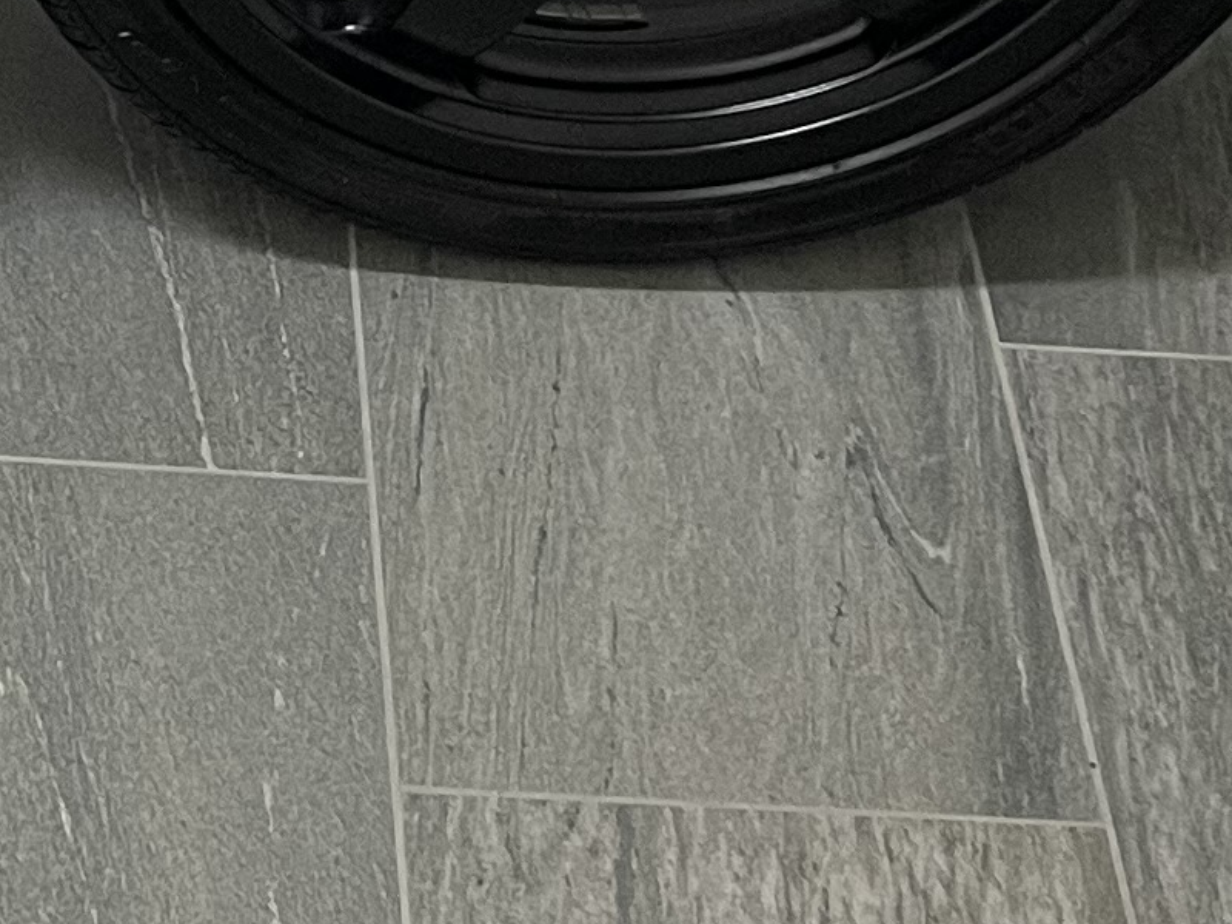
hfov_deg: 14.8
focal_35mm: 131
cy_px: -547
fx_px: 4662
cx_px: -32
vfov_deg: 10.8
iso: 200
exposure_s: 1/50
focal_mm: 5.1
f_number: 1.6
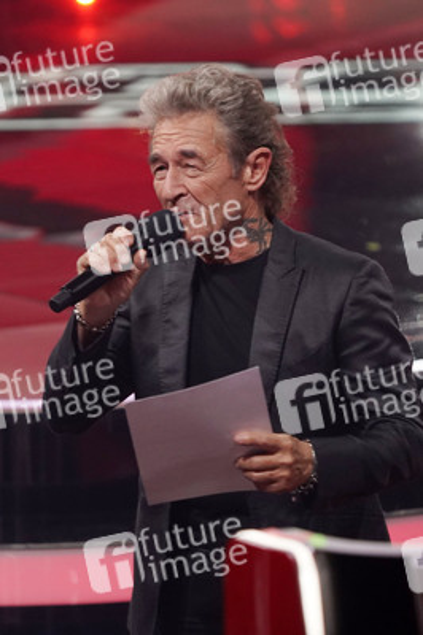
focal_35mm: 400
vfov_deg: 5.2
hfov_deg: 3.4
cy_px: 318
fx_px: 7062
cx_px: 212
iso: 4000
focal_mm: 400
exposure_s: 1/160
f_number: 6.3
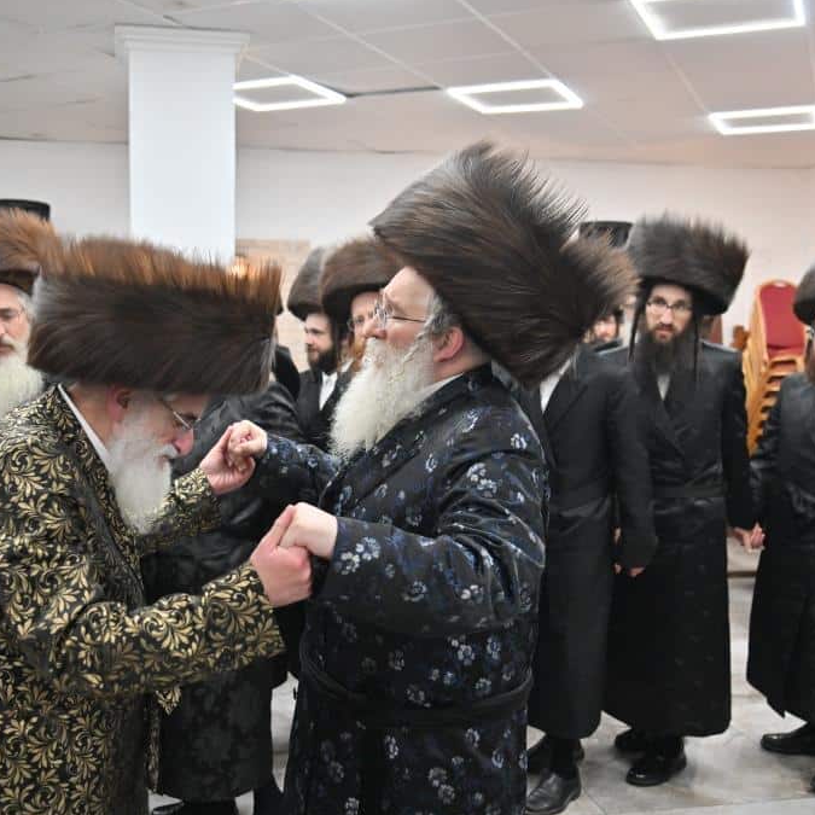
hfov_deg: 41.7
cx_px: 337
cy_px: 408
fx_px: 1065
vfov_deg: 41.9
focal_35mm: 40
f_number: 4
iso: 1600
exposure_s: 1/200
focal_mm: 31
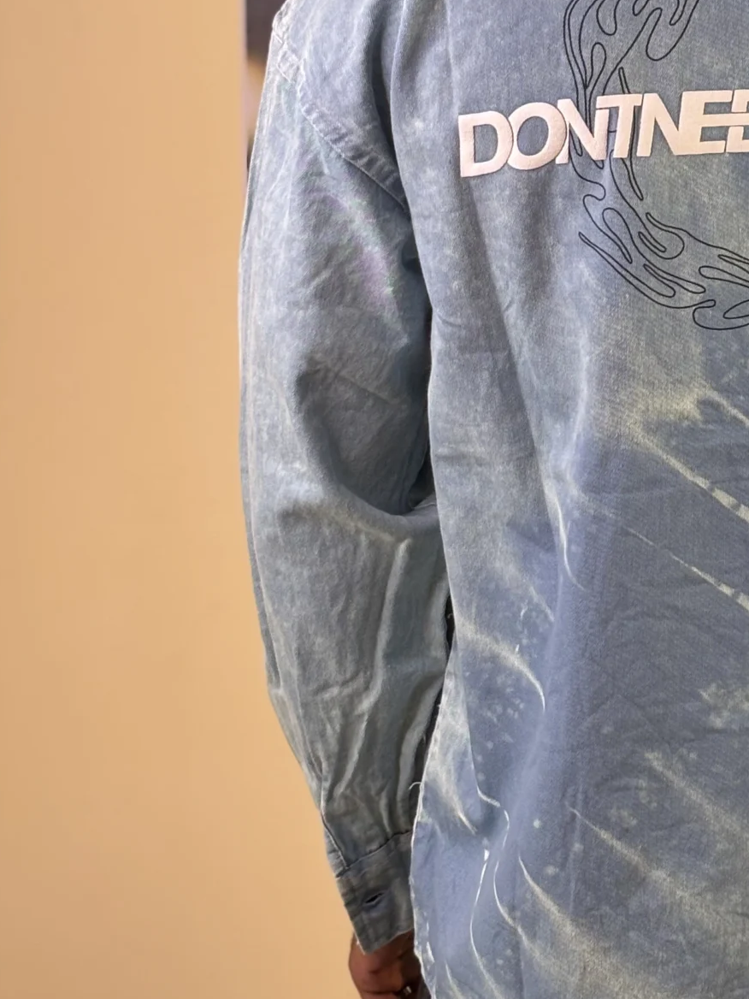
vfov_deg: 17.2
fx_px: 3289
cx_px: 767
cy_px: 271
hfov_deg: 12.8
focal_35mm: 114
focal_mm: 5.96
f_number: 1.6
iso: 64
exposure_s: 1/50
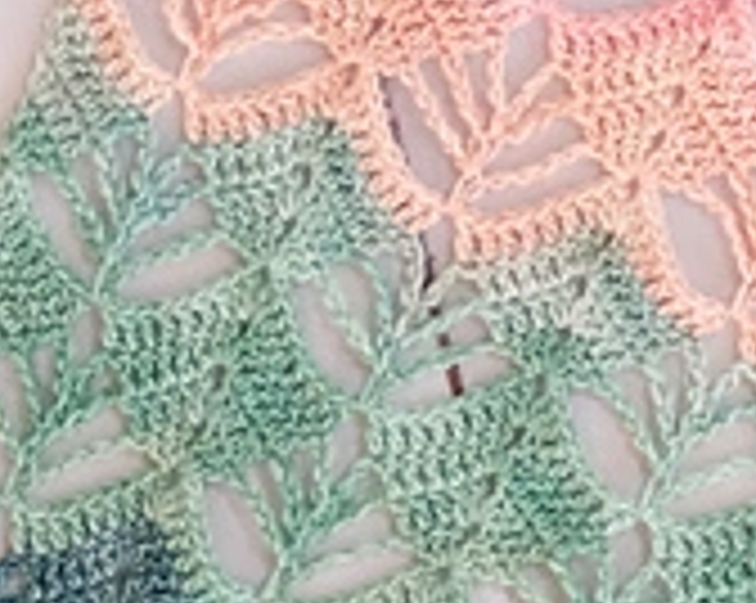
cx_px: 896
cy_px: 484
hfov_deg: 5.0
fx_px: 8649
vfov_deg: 4.0
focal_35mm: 387
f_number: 4
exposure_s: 1/210
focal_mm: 72.1
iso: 6400
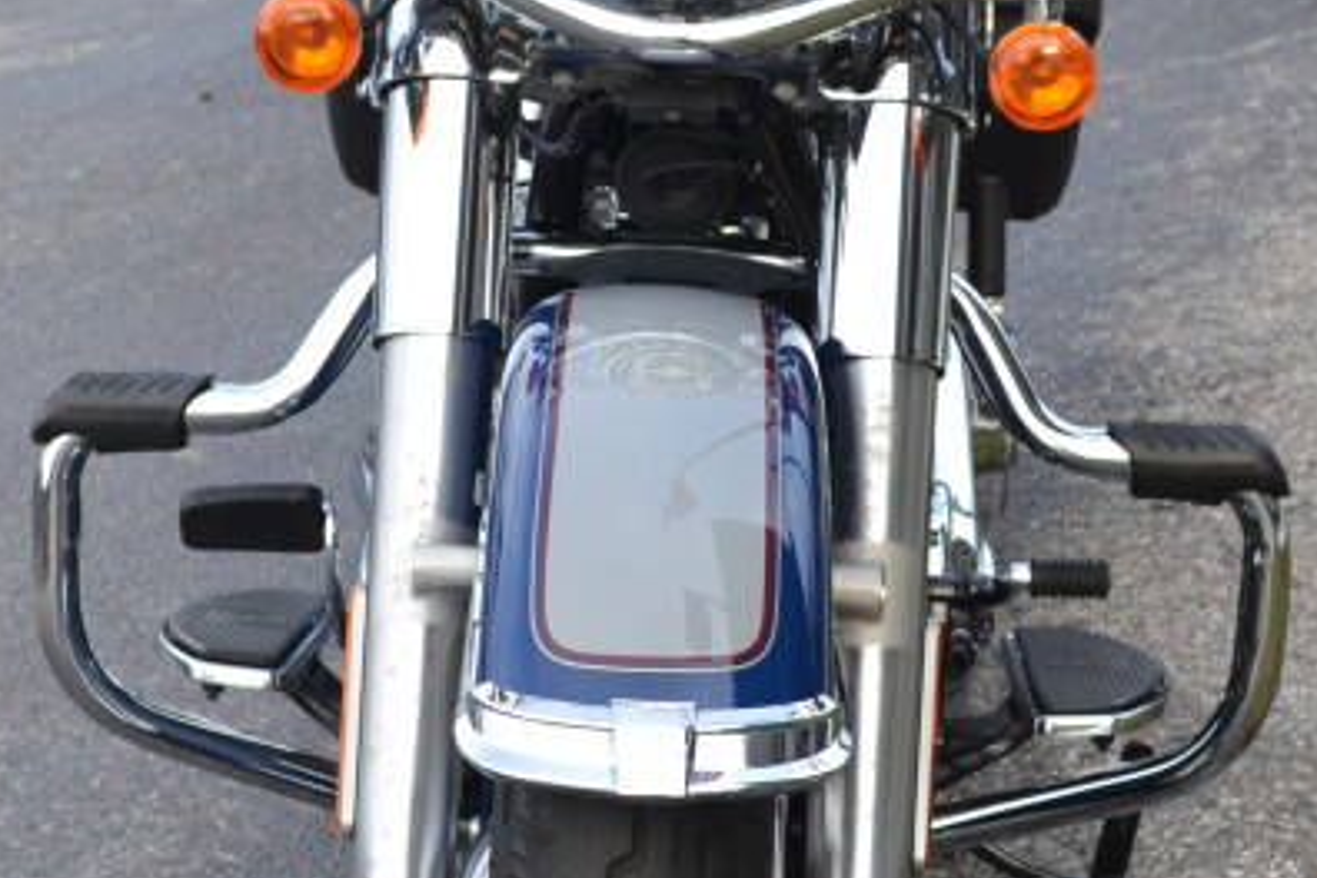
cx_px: 685
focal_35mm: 100
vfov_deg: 13.7
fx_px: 3658
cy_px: 293
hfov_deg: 20.4
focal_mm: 22
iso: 160
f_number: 5.6
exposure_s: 1/125
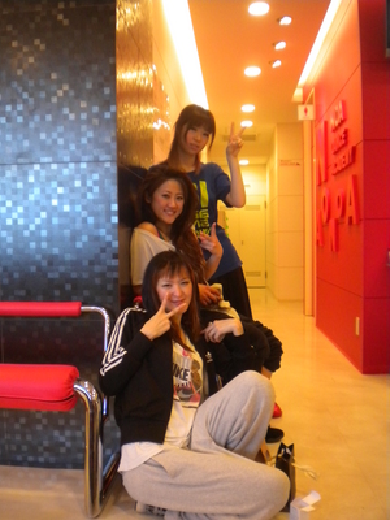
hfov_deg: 40.7
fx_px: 526
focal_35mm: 35
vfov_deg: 52.6
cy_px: 260
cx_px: 195
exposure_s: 1/63.8
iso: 400
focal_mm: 6.3
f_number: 3.1
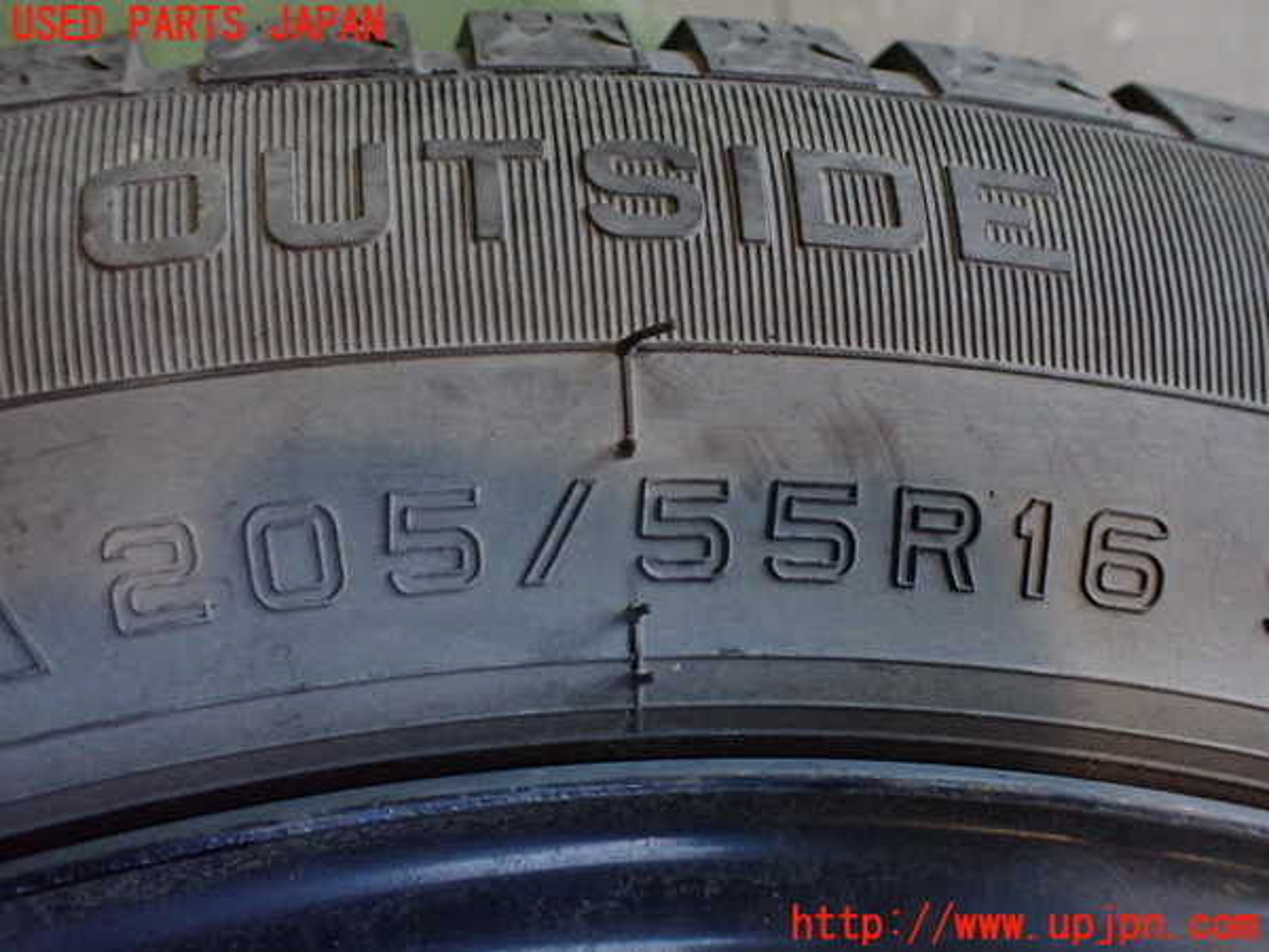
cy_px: 476
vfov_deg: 46.8
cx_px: 634
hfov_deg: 60.0
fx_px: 1100
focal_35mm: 30
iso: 800
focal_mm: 5.4
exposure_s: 1/125
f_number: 2.3
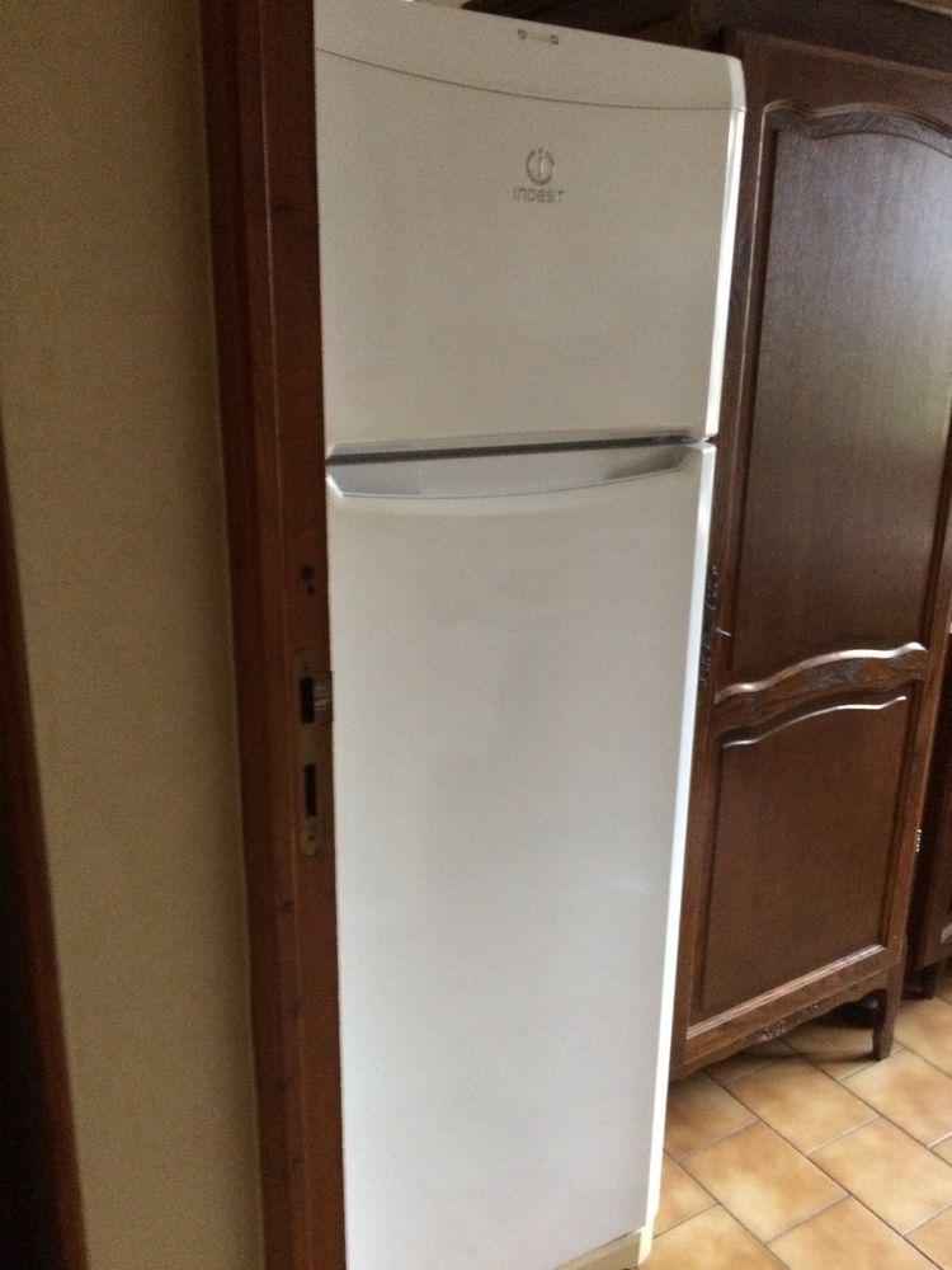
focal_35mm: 29
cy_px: 635
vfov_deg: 61.7
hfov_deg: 48.2
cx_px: 476
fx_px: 1063
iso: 400
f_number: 2.2
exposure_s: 1/17
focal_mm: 4.15
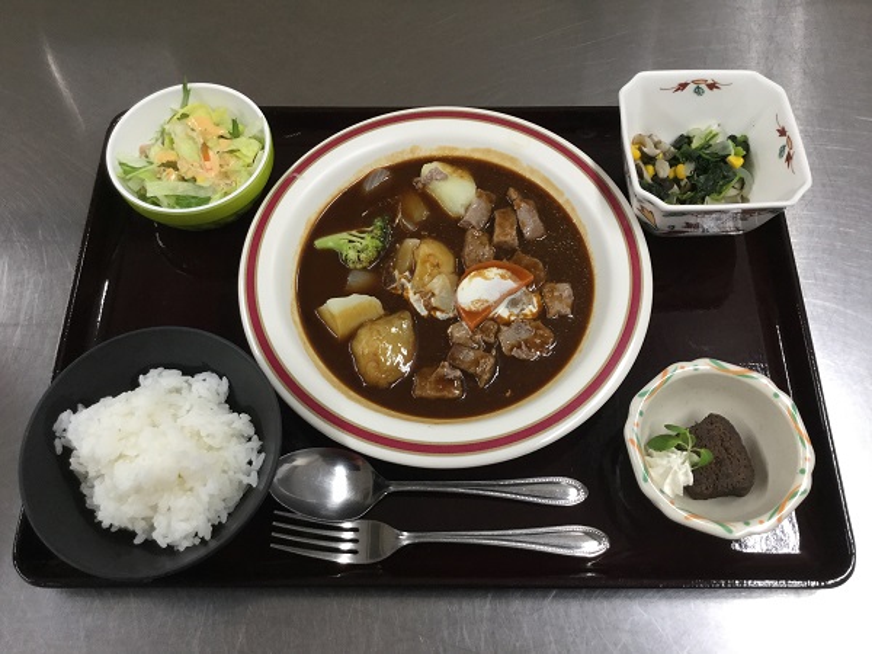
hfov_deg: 58.4
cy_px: 327
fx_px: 781
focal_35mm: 31
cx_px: 436
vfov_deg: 45.4
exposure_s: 1/30
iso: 64
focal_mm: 3.3
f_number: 2.4
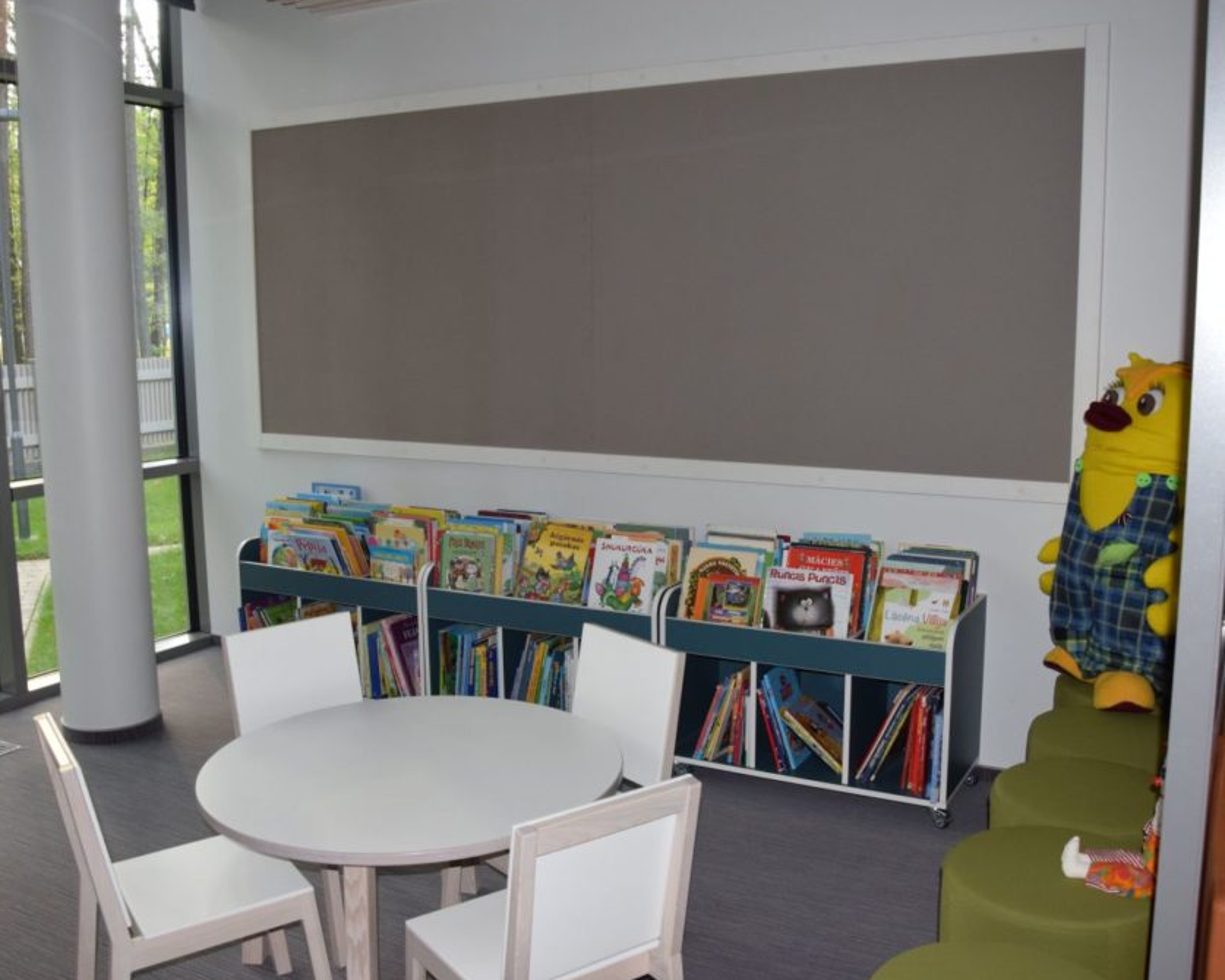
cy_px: 486
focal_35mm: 31
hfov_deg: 57.1
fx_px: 1124
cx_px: 640
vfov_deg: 47.1
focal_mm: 18
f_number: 5
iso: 800
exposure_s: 1/100
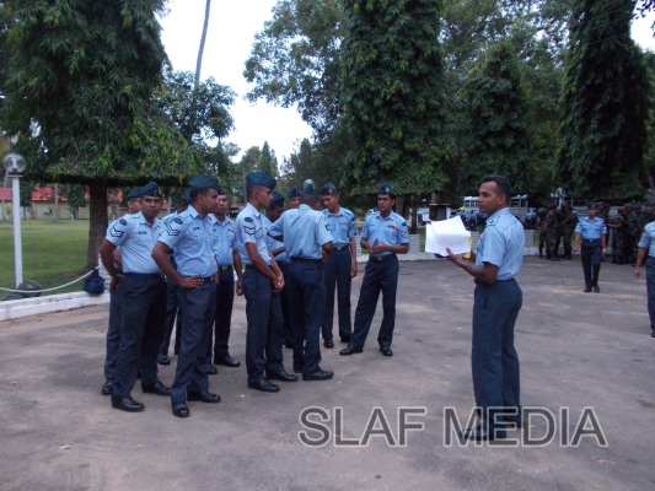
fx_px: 530
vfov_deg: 49.8
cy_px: 246
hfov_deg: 63.4
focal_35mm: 28
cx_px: 328
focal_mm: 4
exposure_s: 1/25
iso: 200
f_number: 2.7
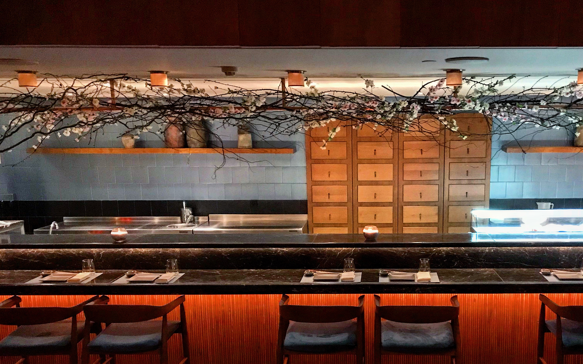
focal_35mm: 39
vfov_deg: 32.3
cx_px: 375
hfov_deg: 49.7
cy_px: 265
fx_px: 620
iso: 100
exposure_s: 1/4
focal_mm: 3.99
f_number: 1.8
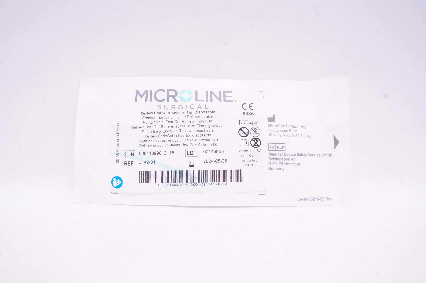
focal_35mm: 27
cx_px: 213
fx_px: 319
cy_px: 142
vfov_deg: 47.8
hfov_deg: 67.4
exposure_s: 1/15
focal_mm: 18
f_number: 16
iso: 800
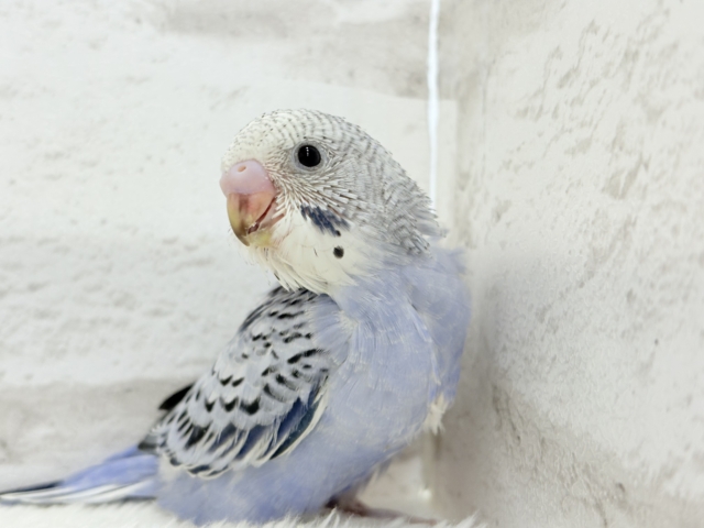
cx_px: 352
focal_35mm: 52
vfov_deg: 28.0
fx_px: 1058
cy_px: 264
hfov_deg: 36.8
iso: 64
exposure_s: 1/50
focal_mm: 5.96
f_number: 1.6
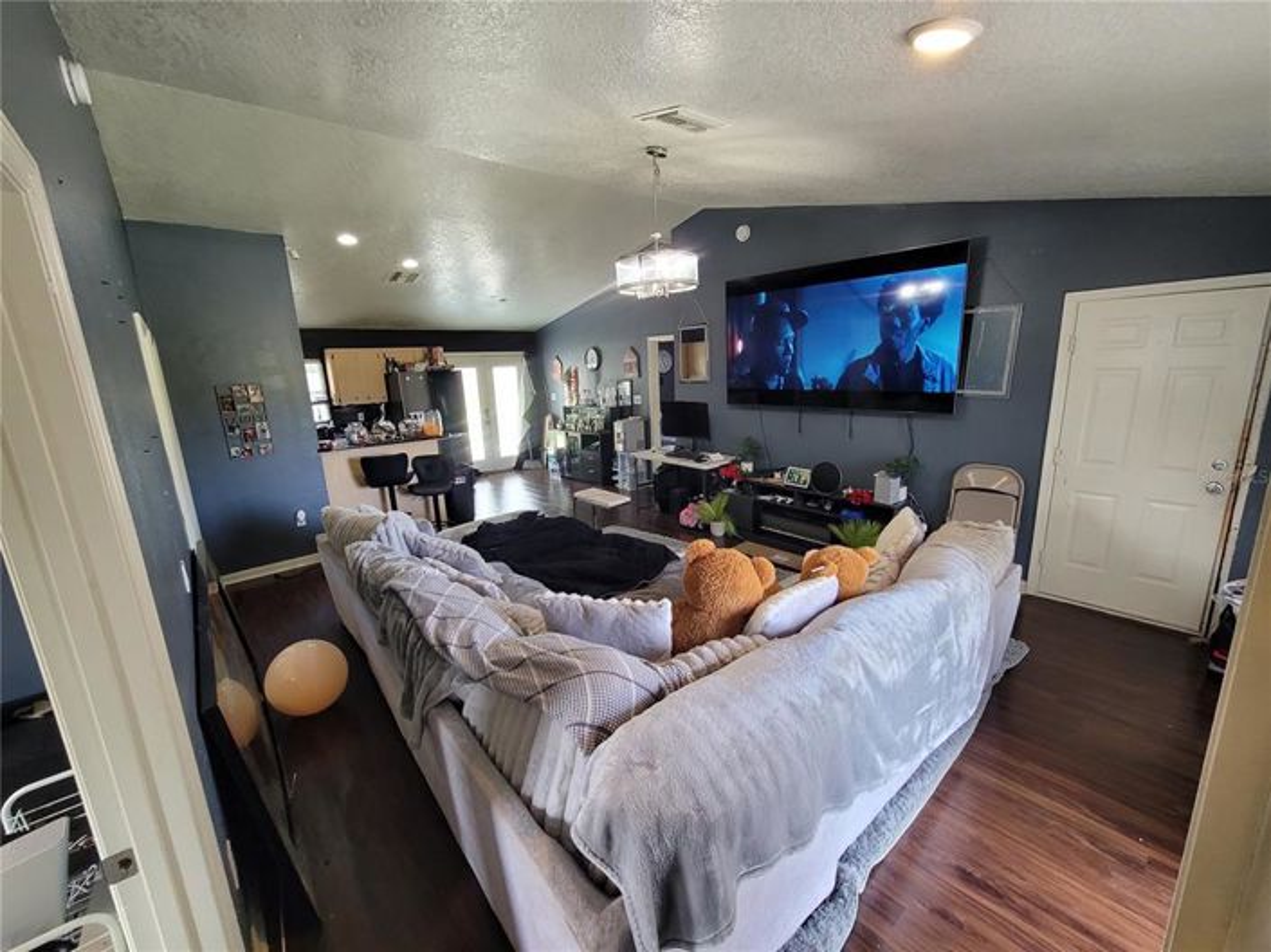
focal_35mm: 13
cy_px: 476
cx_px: 636
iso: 200
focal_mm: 2.2
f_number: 2.2
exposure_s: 1/60
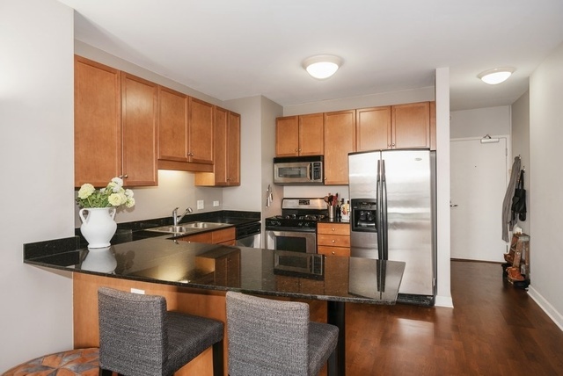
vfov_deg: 62.0
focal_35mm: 20
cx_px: 282
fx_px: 313
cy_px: 188
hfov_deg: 83.9
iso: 200
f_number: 7.1
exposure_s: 1/8
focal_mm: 20
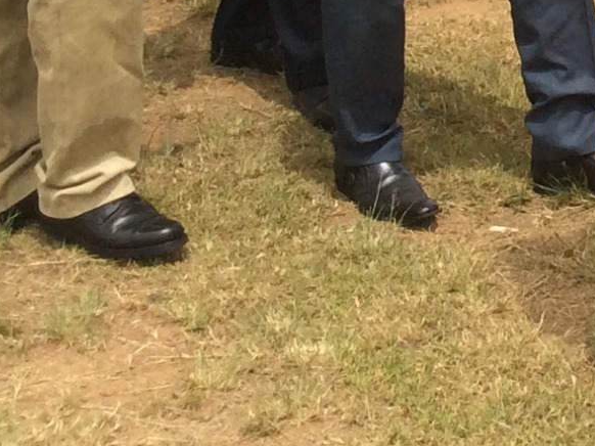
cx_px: 764
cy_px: -442
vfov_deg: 9.6
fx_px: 2491
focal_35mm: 145
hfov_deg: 13.2
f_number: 2.4
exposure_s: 1/1845
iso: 32
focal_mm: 3.3
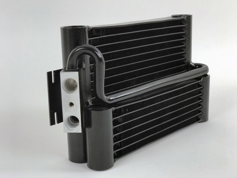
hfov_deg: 33.8
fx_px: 390
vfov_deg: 25.7
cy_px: 89
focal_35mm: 57
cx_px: 118
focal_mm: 6.6
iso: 40
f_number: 2.8
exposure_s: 1/60
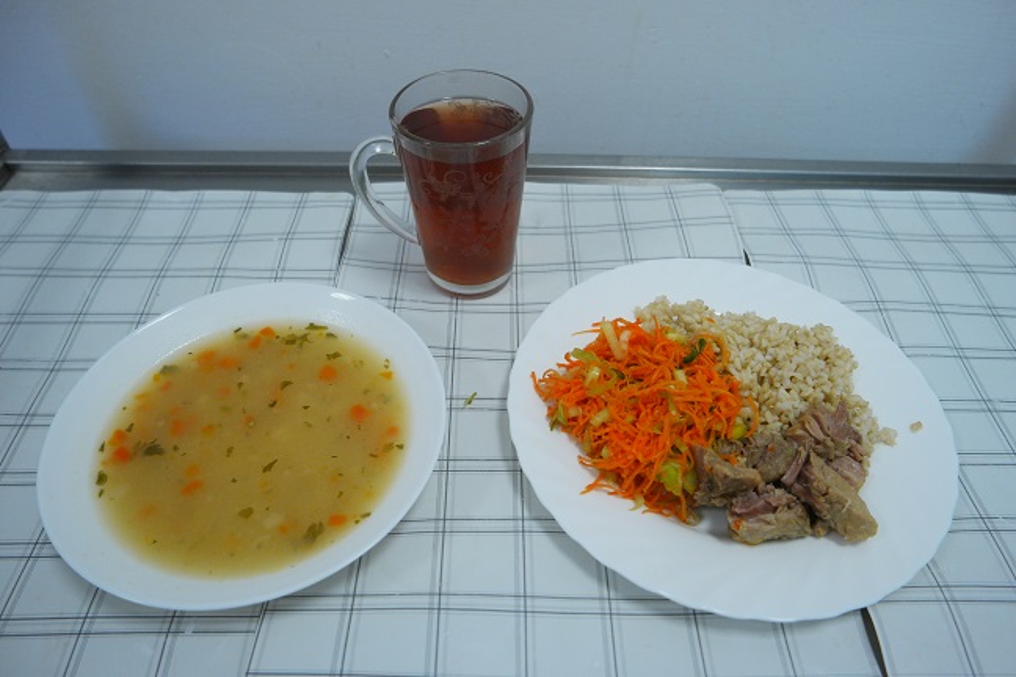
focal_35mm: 24
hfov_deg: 73.7
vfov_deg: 53.1
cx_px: 508
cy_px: 338
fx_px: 677
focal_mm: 16
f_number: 3.5
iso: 1000
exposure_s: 1/250
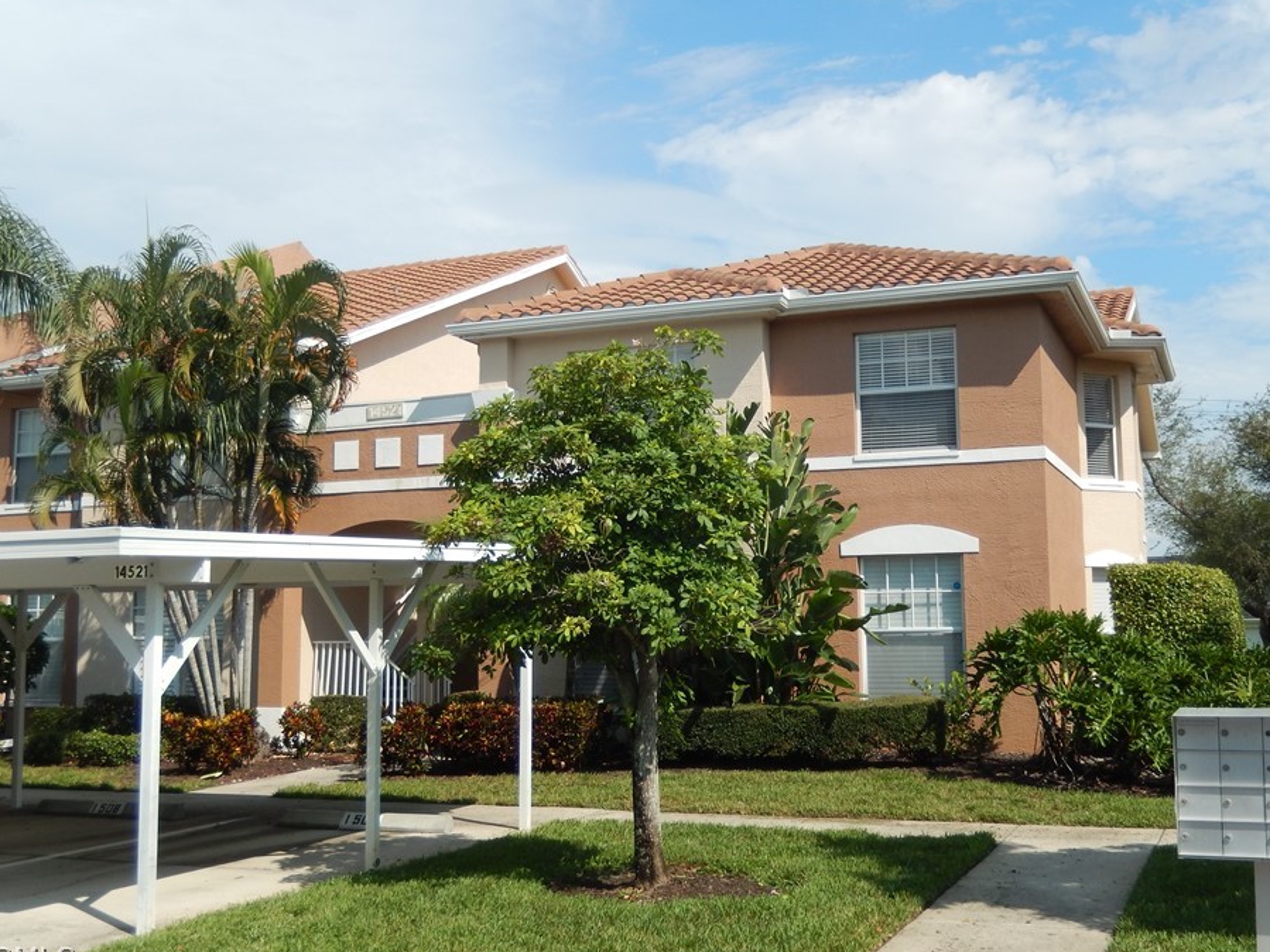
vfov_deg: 35.1
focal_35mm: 41
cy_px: 448
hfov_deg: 45.8
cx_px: 664
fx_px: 1504
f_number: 4
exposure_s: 1/1000
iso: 125
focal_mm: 6.5
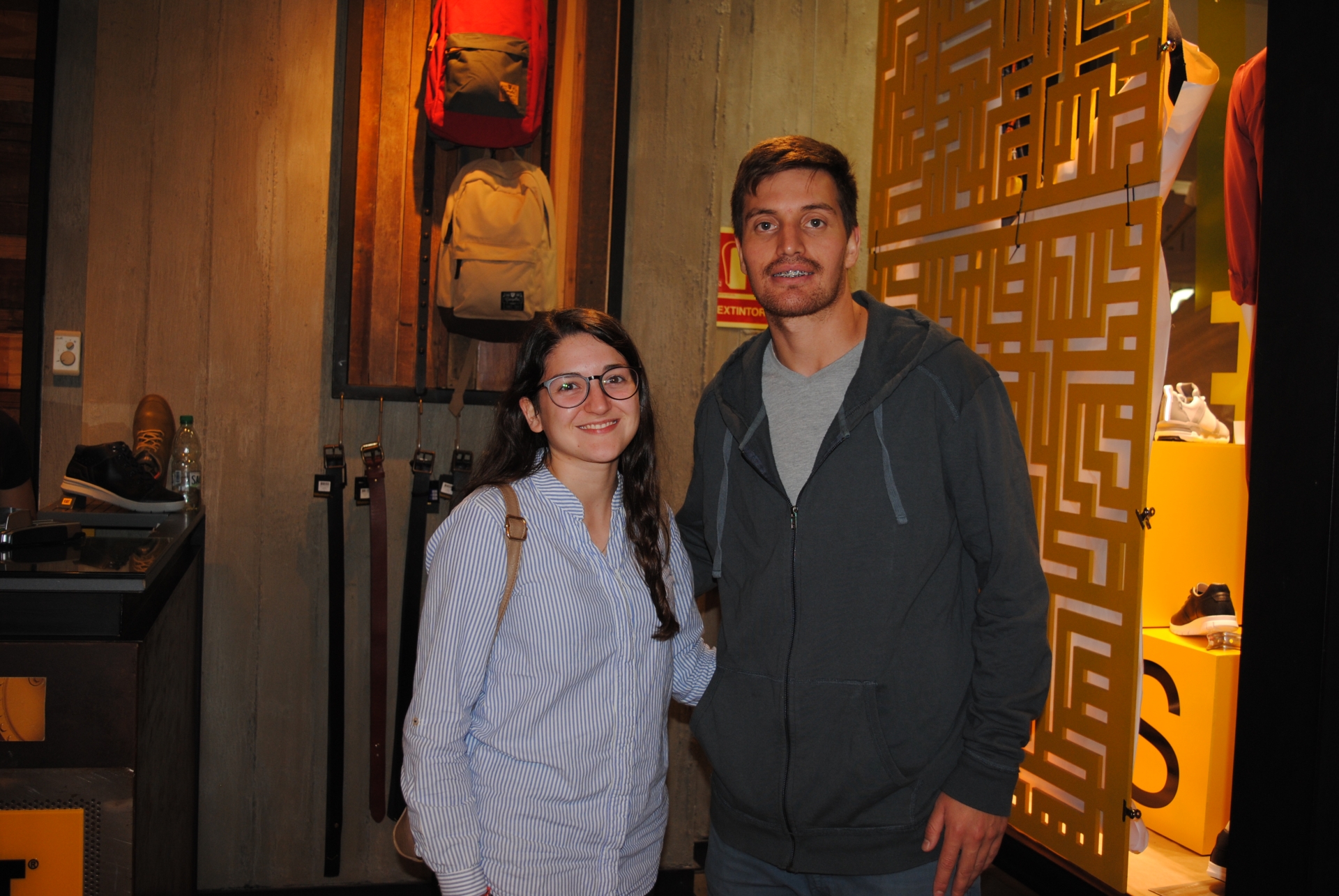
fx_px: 1341
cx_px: 670
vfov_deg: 37.0
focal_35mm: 36
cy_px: 448
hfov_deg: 53.1
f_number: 4
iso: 200
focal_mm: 24
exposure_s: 1/60
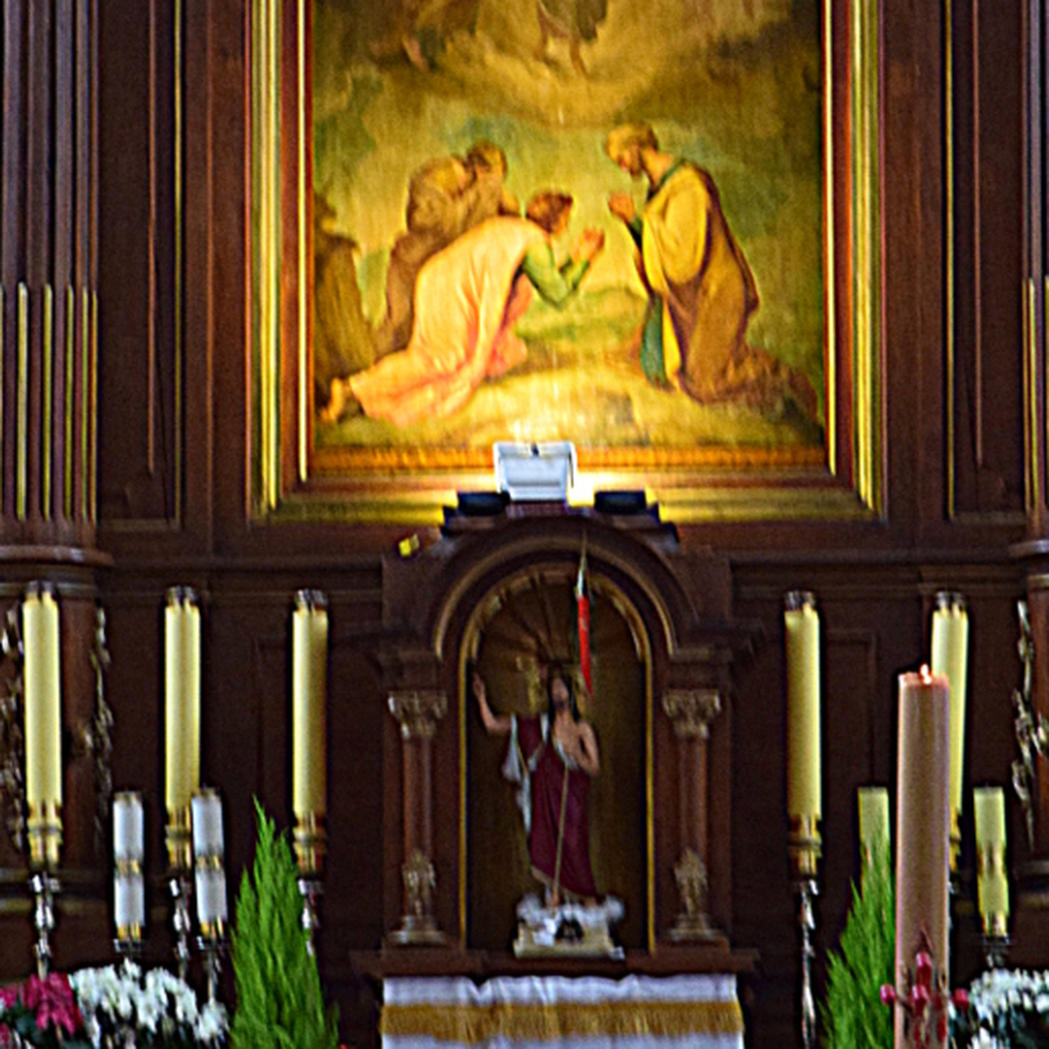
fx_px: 7120
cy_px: 283
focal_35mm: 208
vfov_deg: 8.4
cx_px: 520
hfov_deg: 8.4
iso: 1600
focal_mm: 105
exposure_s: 1/8
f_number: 5.6
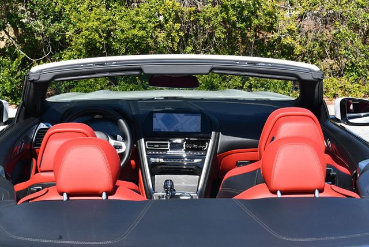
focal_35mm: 68
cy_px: 124
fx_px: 698
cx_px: 184
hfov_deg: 29.6
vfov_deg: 20.1
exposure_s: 1/250
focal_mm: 34
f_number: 8
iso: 160
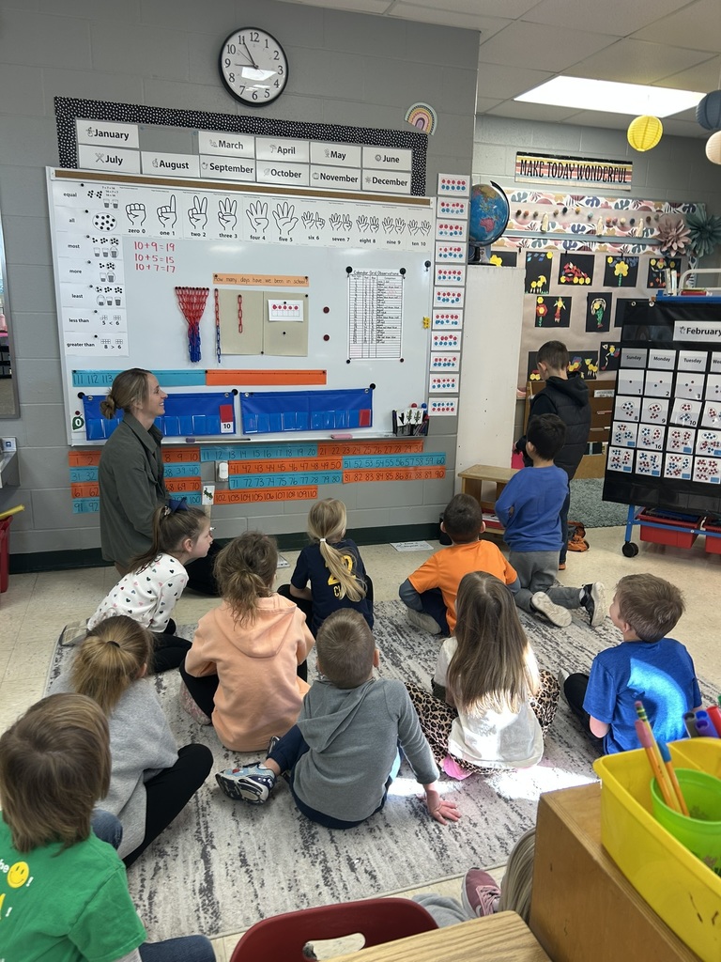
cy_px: 481
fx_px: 722
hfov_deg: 53.1
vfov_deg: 67.3
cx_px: 360
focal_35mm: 26
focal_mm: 5.7
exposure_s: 1/62
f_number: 1.5
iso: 40
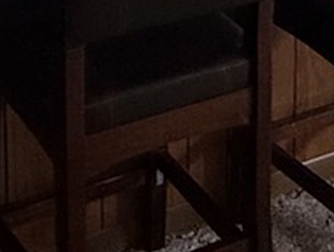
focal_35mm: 106
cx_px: 176
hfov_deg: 18.5
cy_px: -314
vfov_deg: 11.9
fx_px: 1024
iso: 160
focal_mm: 2.22
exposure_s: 1/120
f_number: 2.2
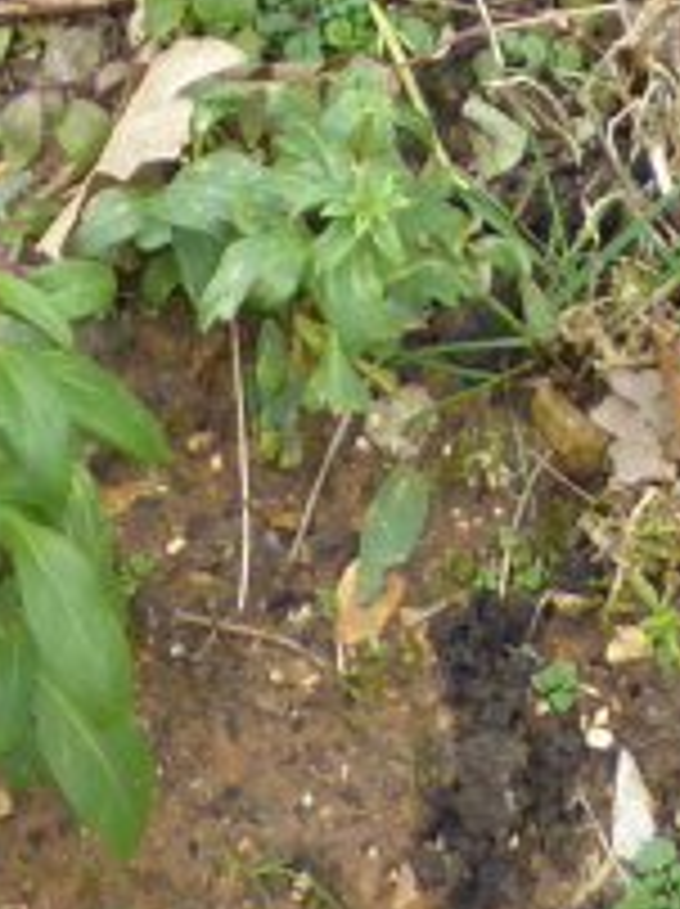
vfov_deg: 9.3
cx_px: 459
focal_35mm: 186
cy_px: -1382
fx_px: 4882
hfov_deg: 8.0
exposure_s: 1/100
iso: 100
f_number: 3.5
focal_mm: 4.3
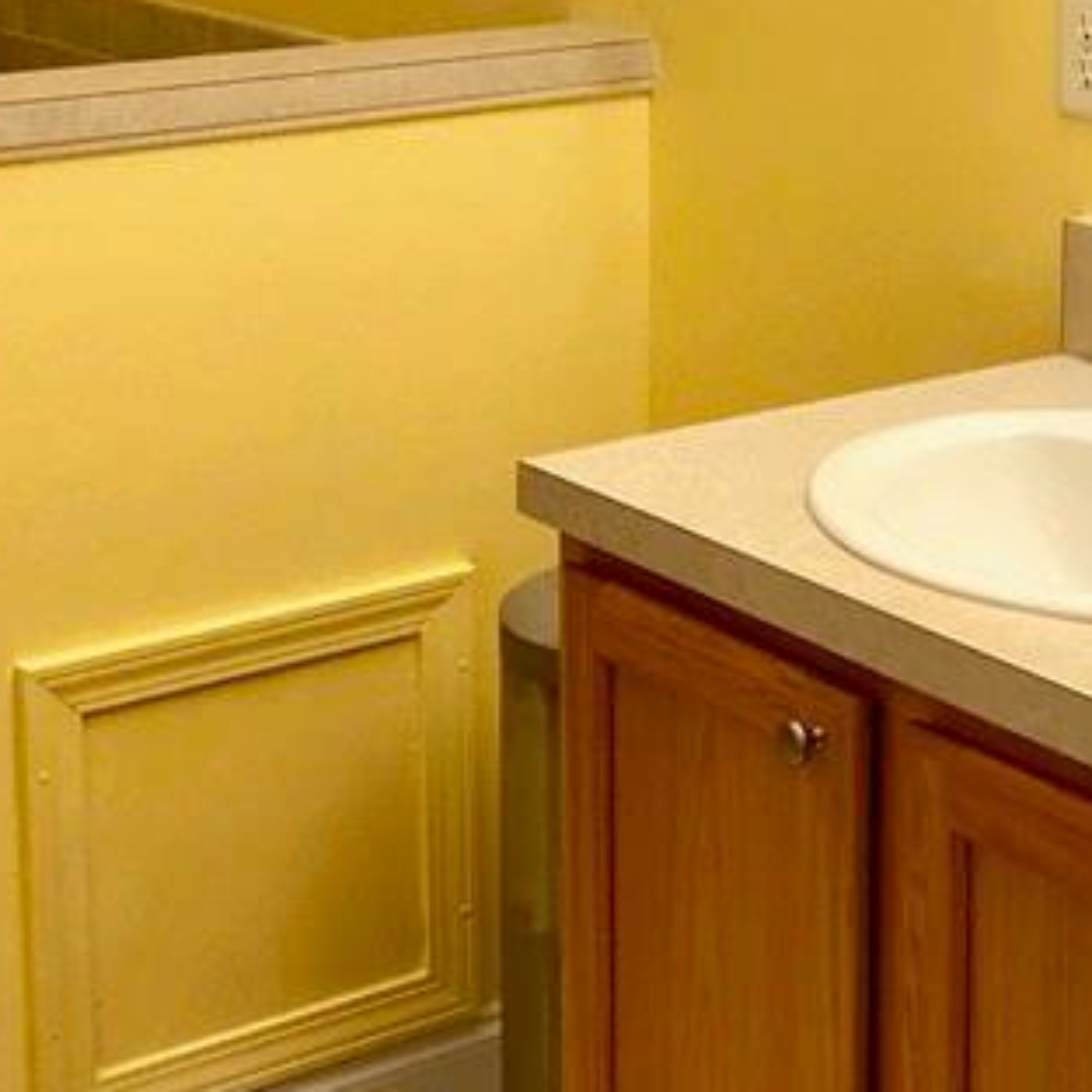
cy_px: 147
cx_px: 788
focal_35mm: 81
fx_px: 2891
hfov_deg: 21.2
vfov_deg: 21.0
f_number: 1.8
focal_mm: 3.99
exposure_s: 1/30
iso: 40
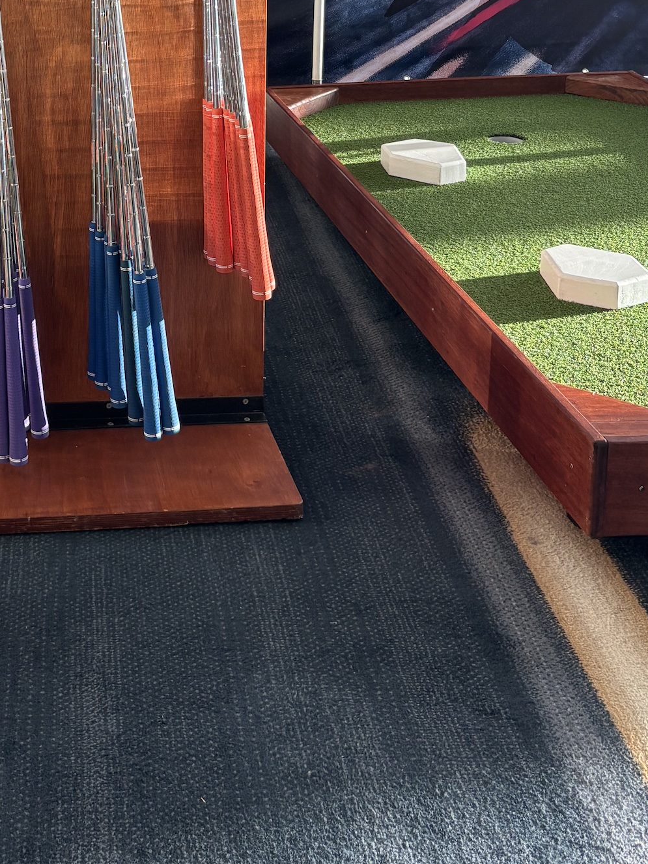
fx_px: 1397
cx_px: 30
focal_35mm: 56
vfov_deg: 31.7
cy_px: -3
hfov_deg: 25.1
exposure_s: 1/121
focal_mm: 5.96
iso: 80
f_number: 1.6
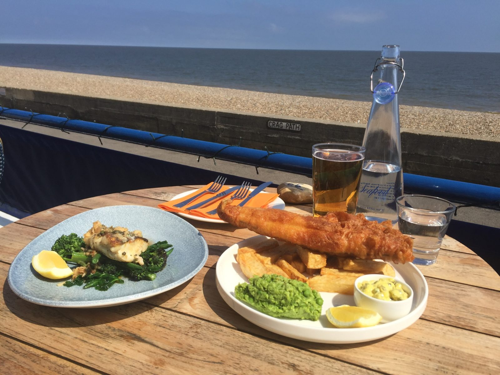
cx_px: 250
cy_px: 188
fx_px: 419
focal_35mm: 29
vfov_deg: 48.2
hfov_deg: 61.7
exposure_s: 1/3049
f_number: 2.2
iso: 32
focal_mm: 4.15
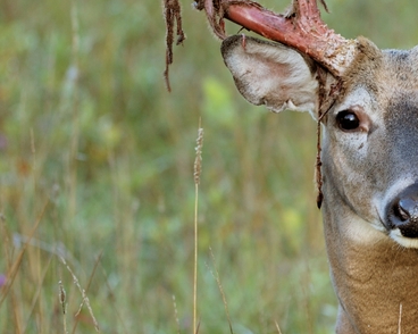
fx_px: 7270
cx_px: 404
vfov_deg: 2.6
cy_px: 86
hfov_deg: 3.3
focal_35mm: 588
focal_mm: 200
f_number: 4.5
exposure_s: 1/100
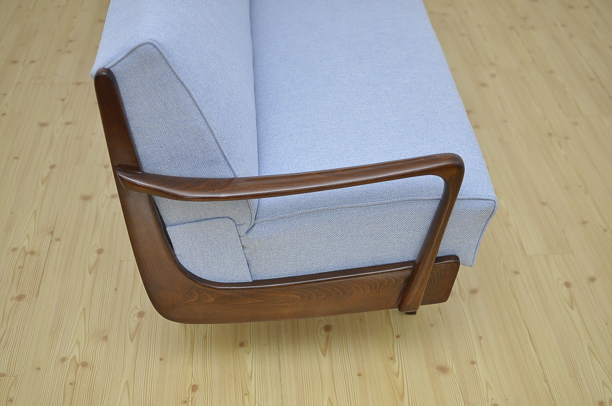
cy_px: 203
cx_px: 306
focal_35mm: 52
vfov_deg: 25.7
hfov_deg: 37.9
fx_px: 891
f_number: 1.8
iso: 400
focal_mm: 35
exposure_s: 1/160
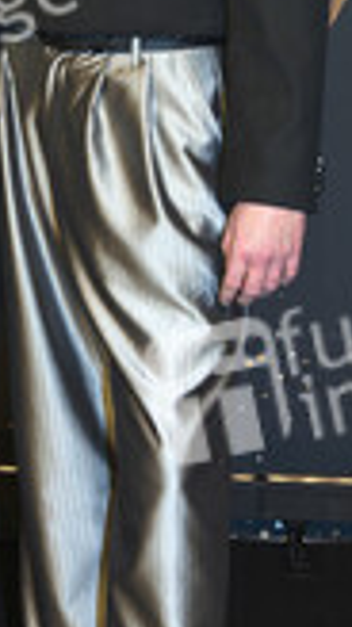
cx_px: -8
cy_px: 184
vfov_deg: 21.9
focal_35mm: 97
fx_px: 1613
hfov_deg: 12.3
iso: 800
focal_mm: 38
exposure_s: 1/250
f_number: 5.6
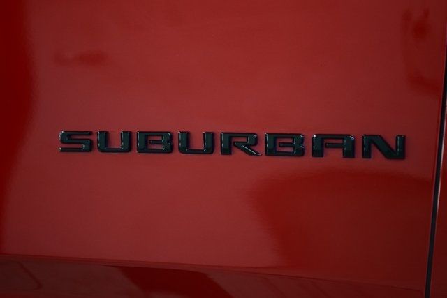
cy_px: 149
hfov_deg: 23.4
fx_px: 1080
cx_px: 224
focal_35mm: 87
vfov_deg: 15.7
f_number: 2.8
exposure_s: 1/80
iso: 1600
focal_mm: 58
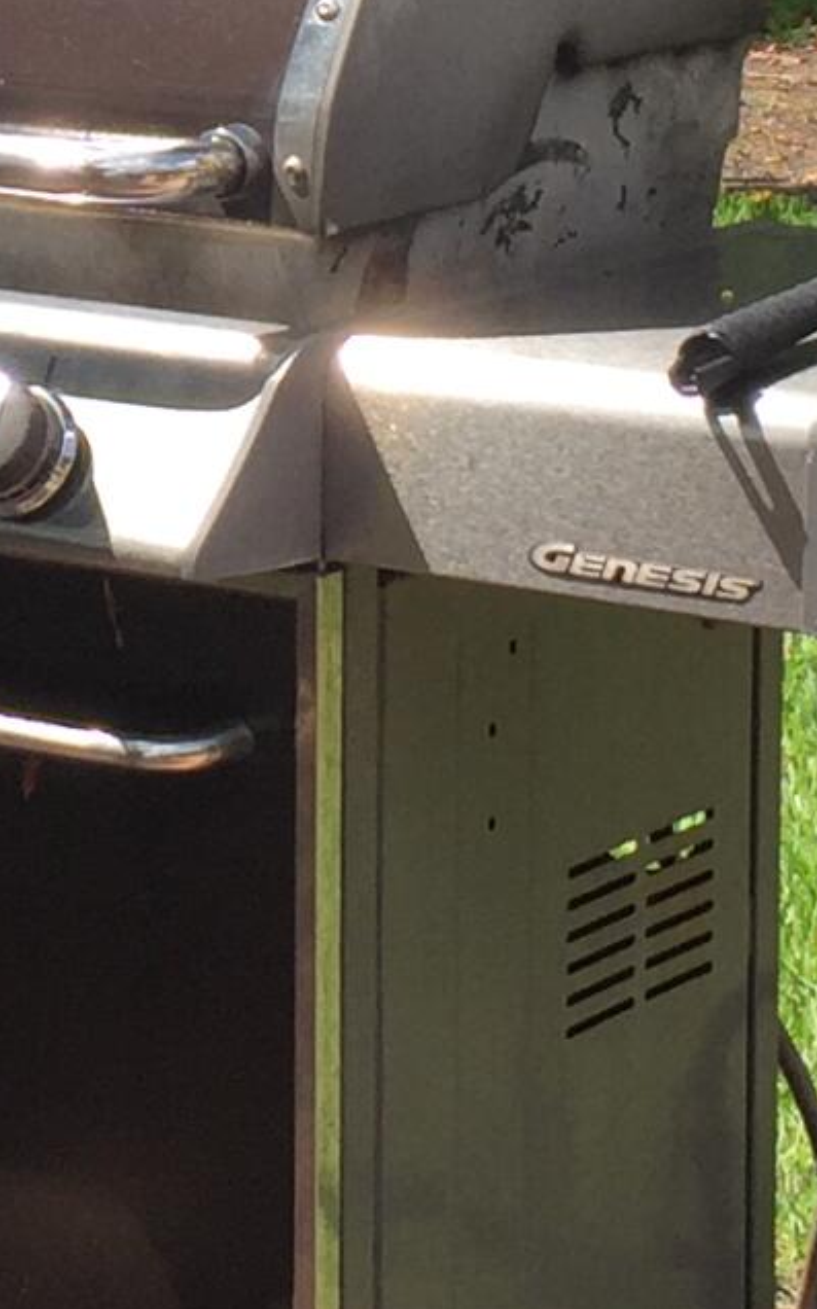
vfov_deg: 14.1
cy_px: -134
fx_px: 5170
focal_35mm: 145
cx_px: -27
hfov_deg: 9.0
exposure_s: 1/1099
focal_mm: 4.15
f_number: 2.2
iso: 32
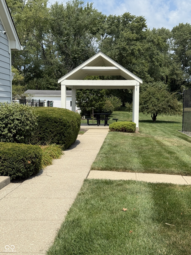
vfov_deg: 39.7
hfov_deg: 30.3
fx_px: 353
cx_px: 96
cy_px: 128
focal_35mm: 48
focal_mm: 6.76
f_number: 1.78
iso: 80
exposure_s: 1/7143
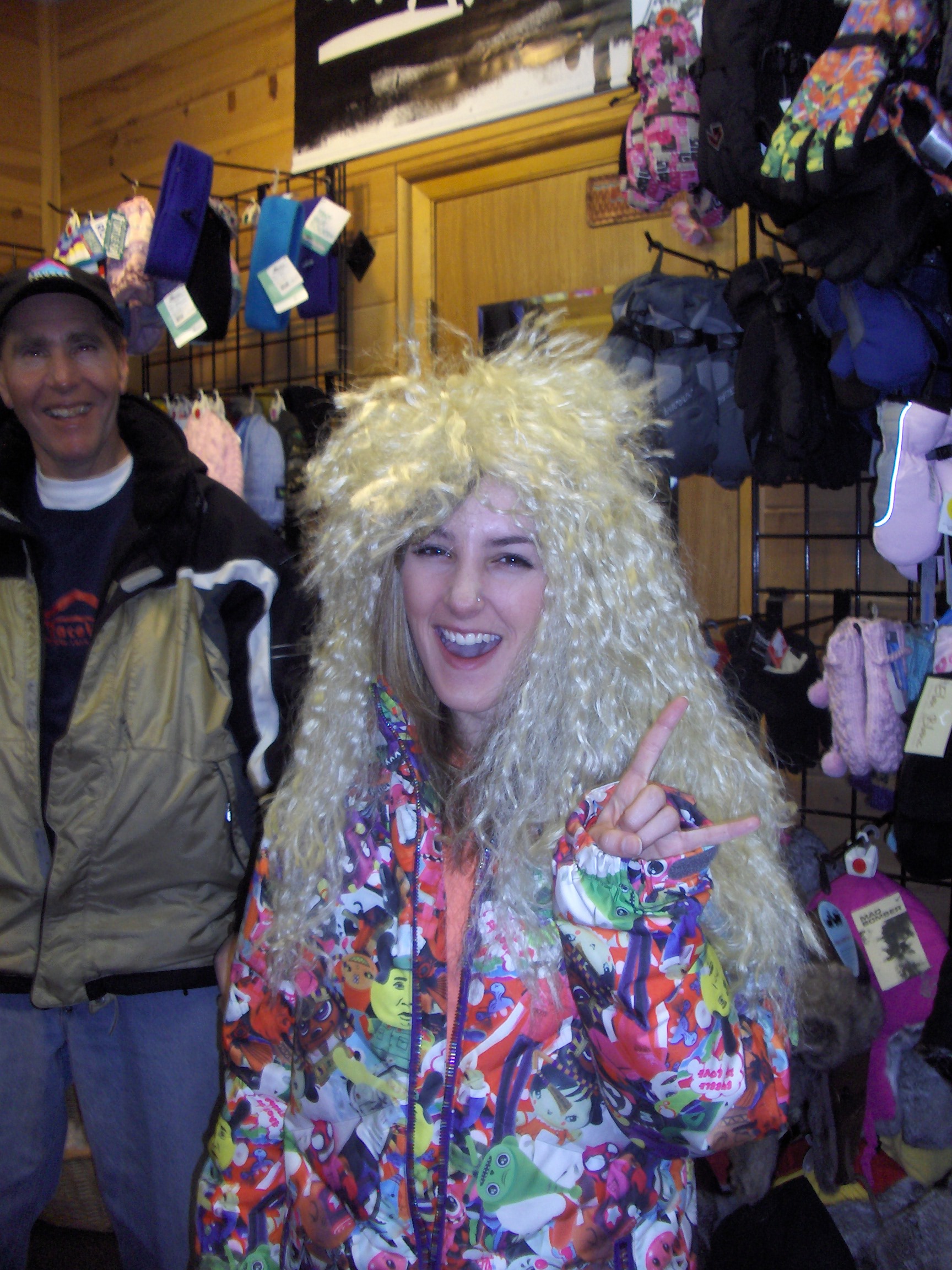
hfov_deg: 40.7
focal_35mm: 35
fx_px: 1283
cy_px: 635
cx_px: 476
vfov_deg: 52.6
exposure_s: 1/60
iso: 100
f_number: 2.6
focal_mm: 5.8
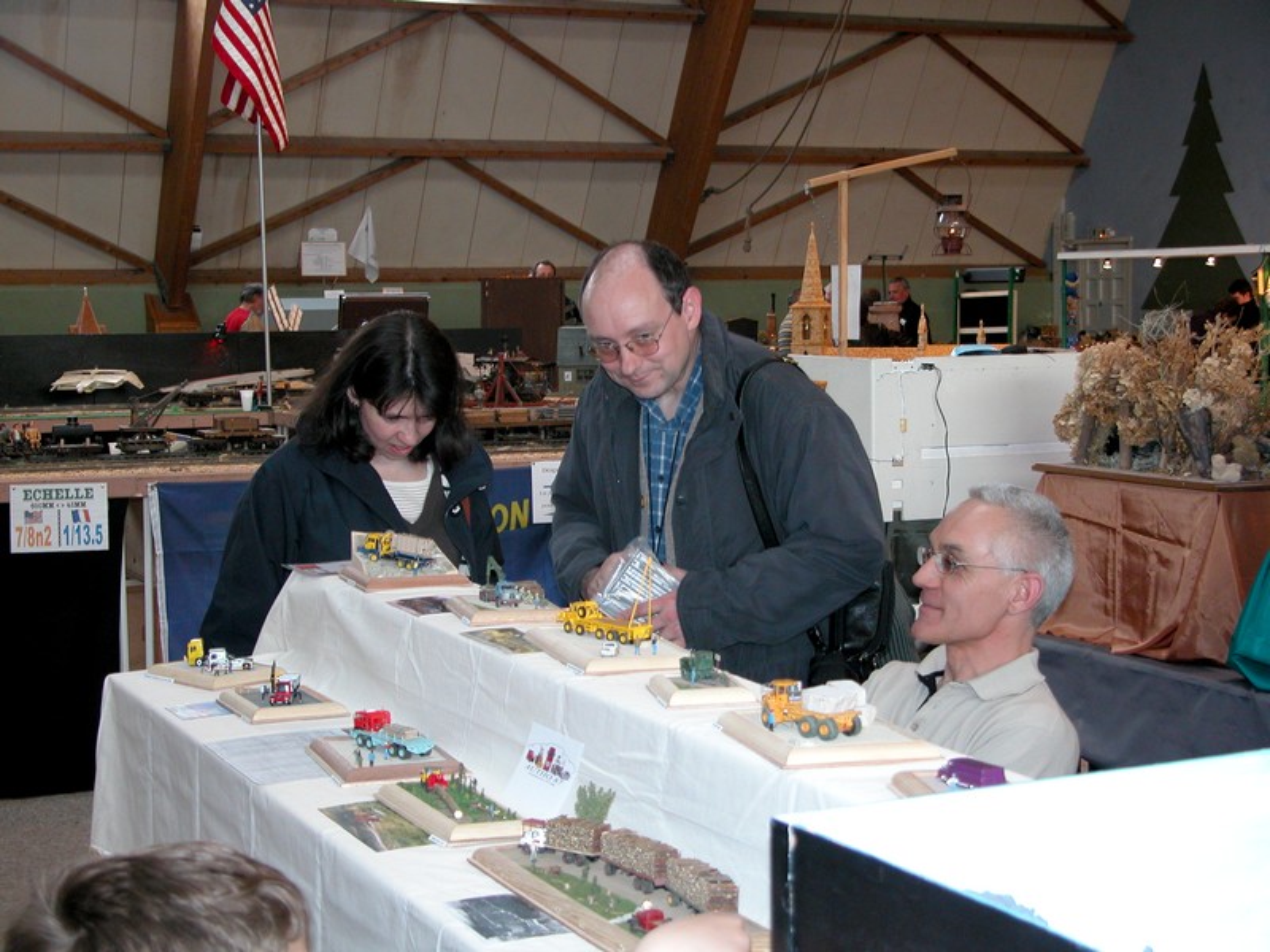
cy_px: 476
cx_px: 635
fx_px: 2275
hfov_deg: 31.2
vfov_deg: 23.7
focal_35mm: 62
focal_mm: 15.7
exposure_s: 1/60.3
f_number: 3.2
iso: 200
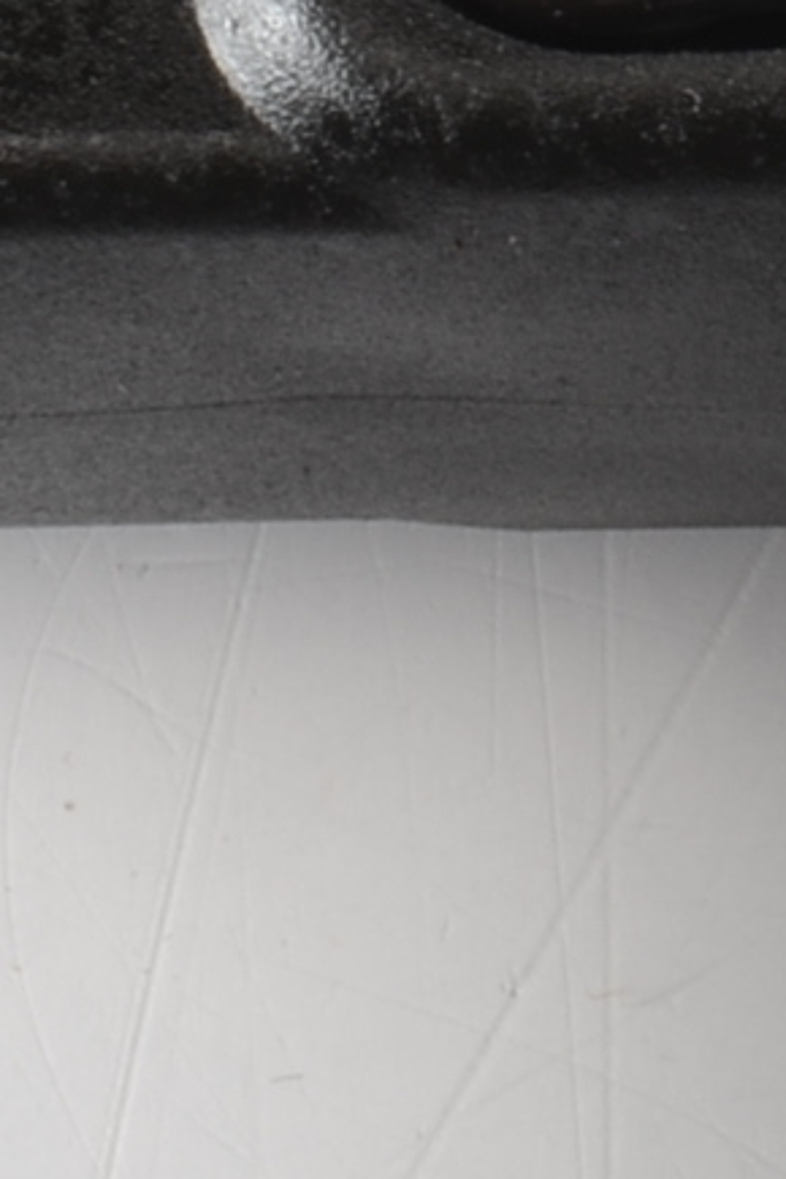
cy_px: -789
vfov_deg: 2.3
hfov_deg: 1.5
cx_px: 650
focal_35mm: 891
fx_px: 29172
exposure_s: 1/160
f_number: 22
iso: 160
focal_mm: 105
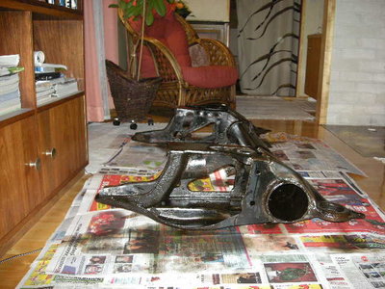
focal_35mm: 35
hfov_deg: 52.6
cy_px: 144
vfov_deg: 40.7
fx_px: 389
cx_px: 192
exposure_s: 1/60
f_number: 2.8
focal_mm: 5.7
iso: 227
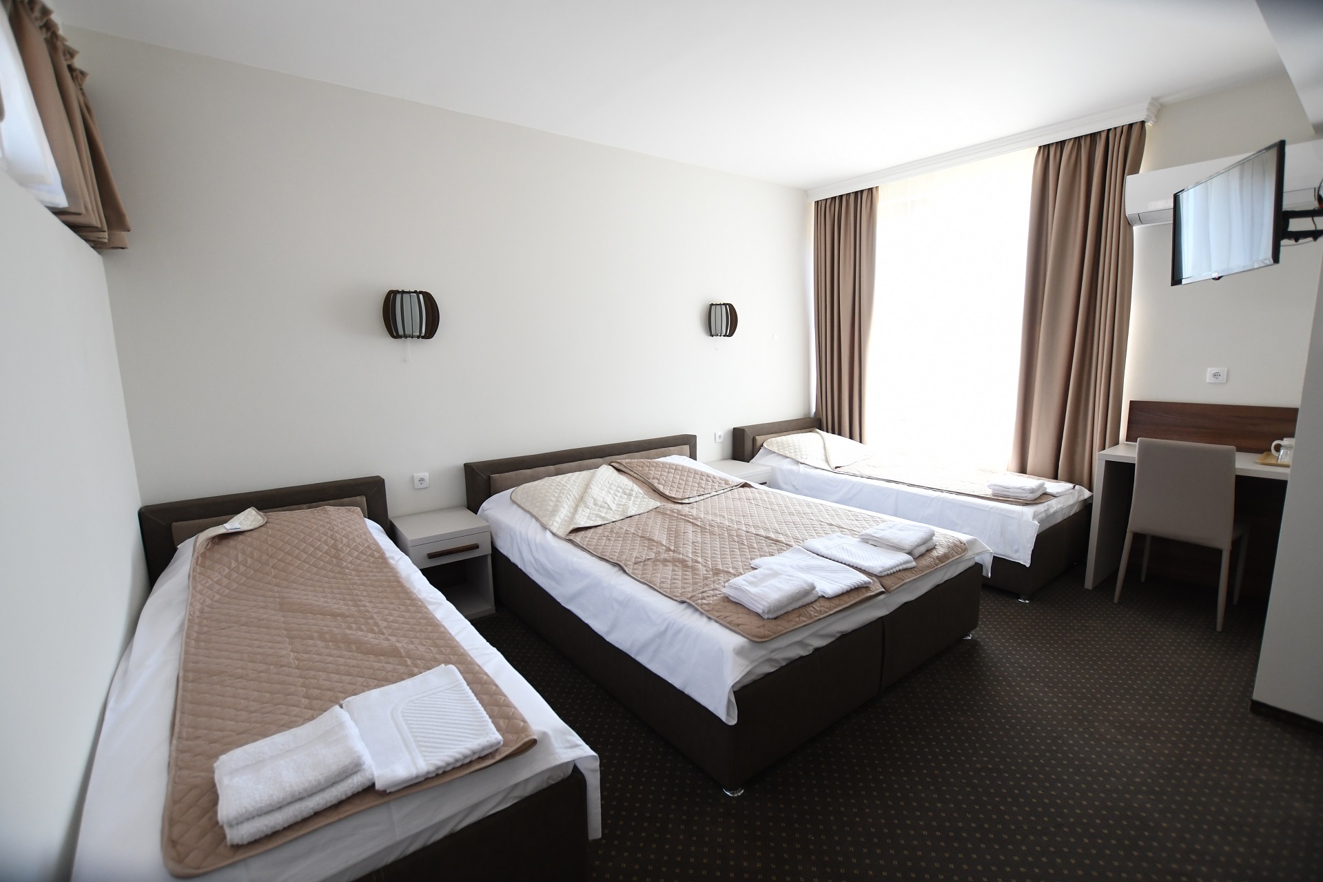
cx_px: 662
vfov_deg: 77.3
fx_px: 551
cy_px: 441
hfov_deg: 100.4
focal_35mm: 15
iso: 1000
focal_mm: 10
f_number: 4
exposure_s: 1/200
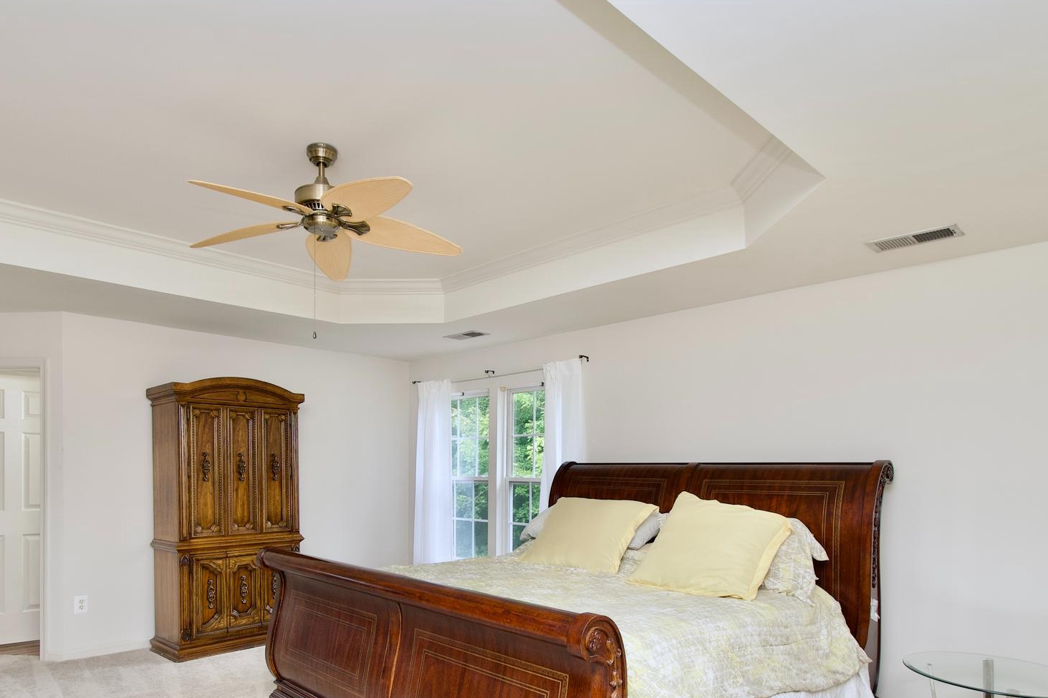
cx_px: 442
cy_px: 459
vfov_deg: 58.3
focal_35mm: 21
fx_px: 611
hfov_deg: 80.6
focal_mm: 10
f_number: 7.1
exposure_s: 1/20
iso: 320
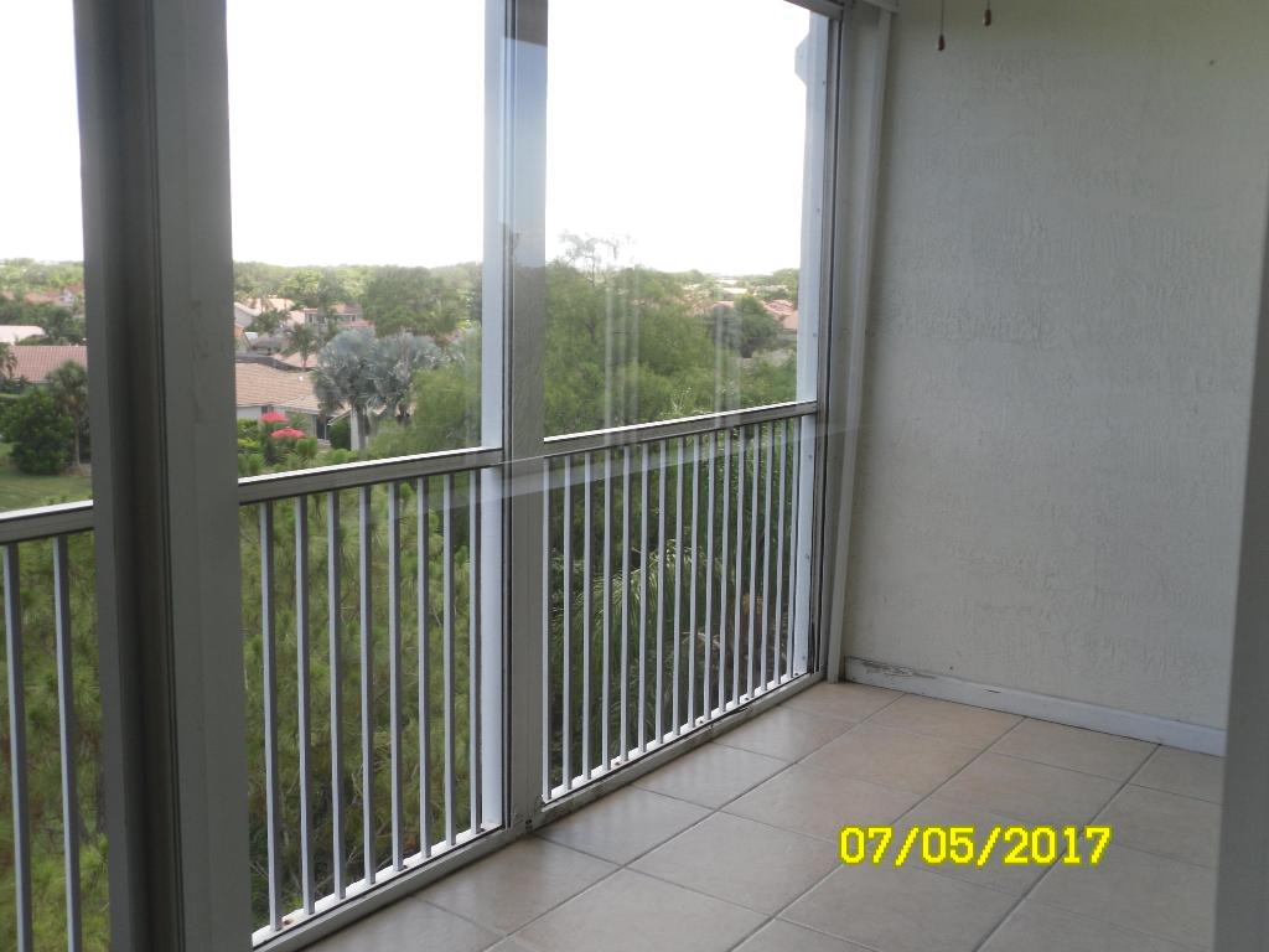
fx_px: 1650
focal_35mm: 45
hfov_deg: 42.1
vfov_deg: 32.2
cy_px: 476
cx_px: 634
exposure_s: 1/103
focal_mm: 6.3
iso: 80
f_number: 3.5
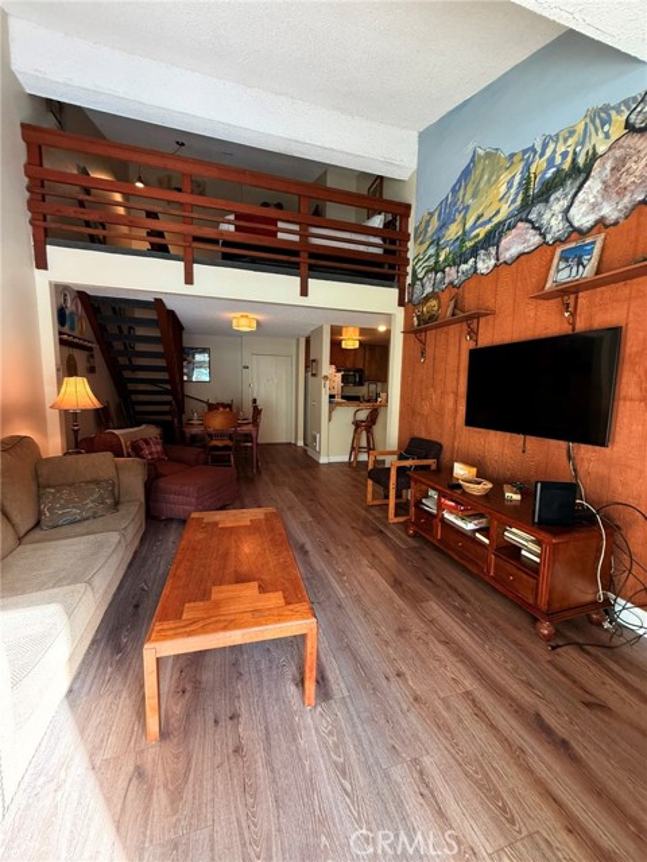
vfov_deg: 102.1
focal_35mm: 14
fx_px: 349
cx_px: 324
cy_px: 431
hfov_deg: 85.7
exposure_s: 1/60
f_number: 2.2
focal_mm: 2.22
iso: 320
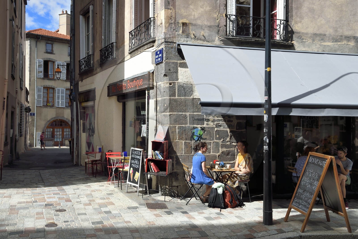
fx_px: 338
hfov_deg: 55.8
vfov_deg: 38.9
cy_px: 120
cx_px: 179
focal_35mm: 34
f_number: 11
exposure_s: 1/250
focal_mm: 34
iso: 200
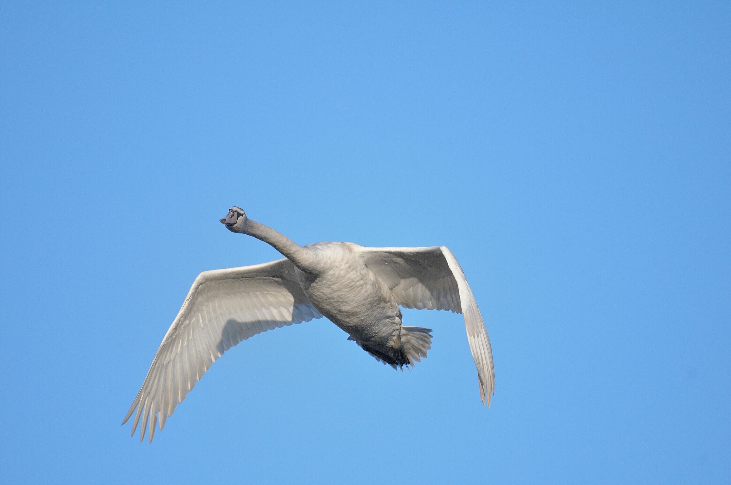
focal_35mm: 750
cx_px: 366
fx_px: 15210
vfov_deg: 1.8
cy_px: 242
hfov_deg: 2.8
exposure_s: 1/1000
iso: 800
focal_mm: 500
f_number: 7.1
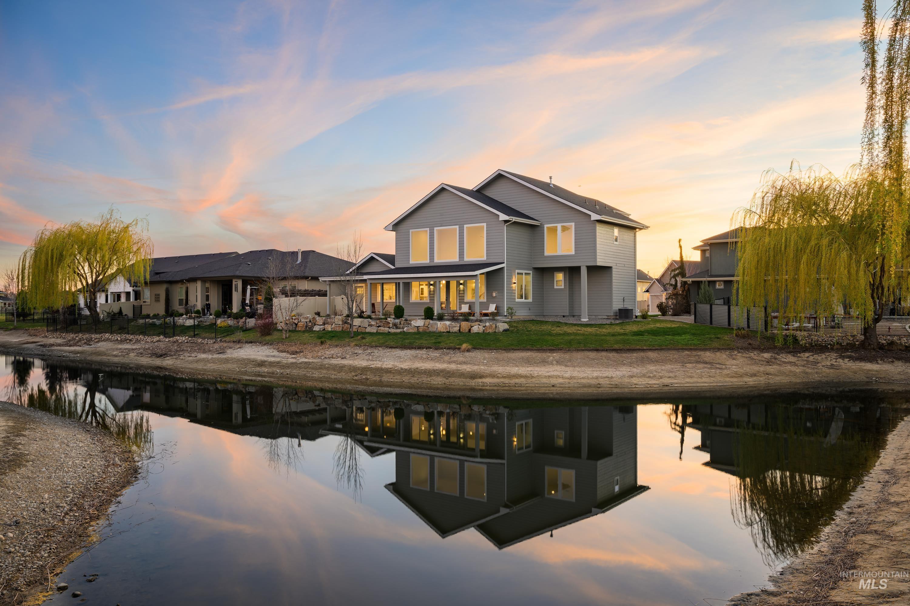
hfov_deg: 64.6
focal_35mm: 28
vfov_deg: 45.7
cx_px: 455
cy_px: 303
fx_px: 720
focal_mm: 28.5
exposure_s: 1/25
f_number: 9
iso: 160
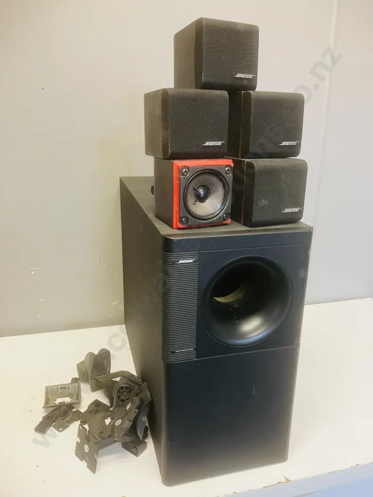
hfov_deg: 49.7
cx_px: 186
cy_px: 248
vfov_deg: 63.4
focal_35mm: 28
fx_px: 402
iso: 125
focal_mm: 3.99
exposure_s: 1/50
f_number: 1.8
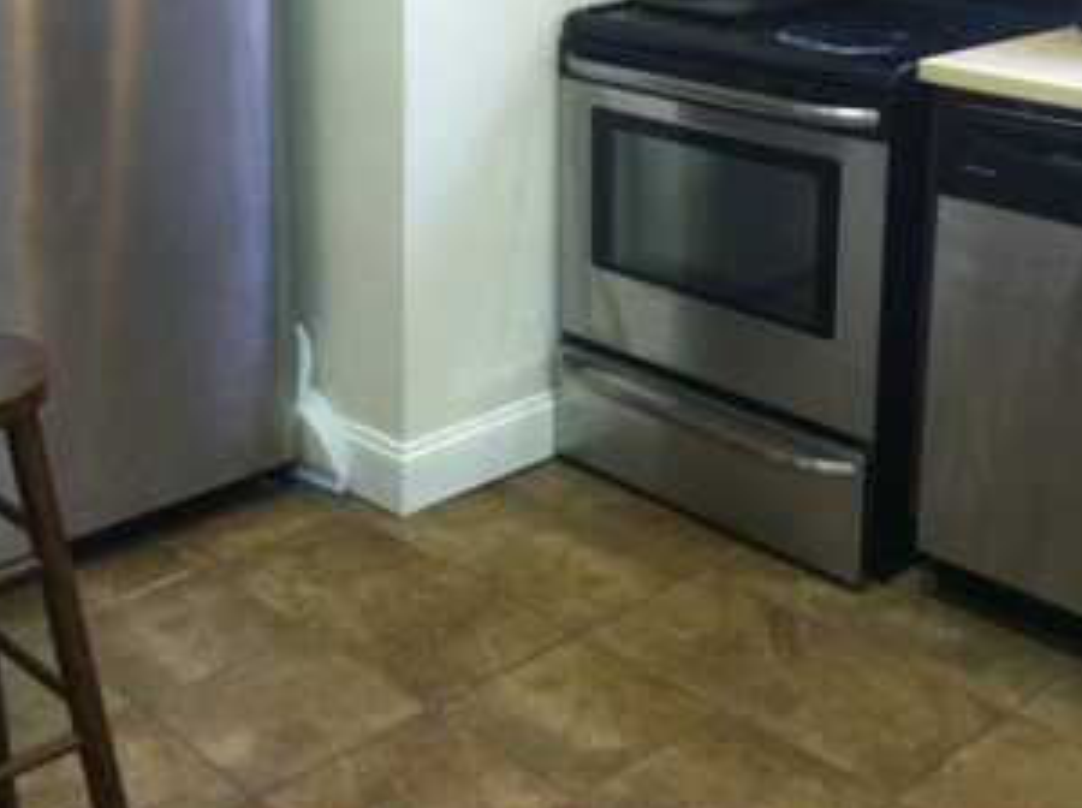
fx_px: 1748
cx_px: 620
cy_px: 179
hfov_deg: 34.3
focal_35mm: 56
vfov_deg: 25.6
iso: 200
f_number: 2.8
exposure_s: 1/17
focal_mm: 3.85
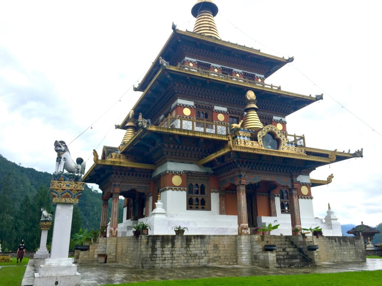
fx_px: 320
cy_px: 143
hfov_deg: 61.7
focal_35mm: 29
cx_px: 191
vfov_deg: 48.2
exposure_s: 1/824
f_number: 2.2
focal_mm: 4.15
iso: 32
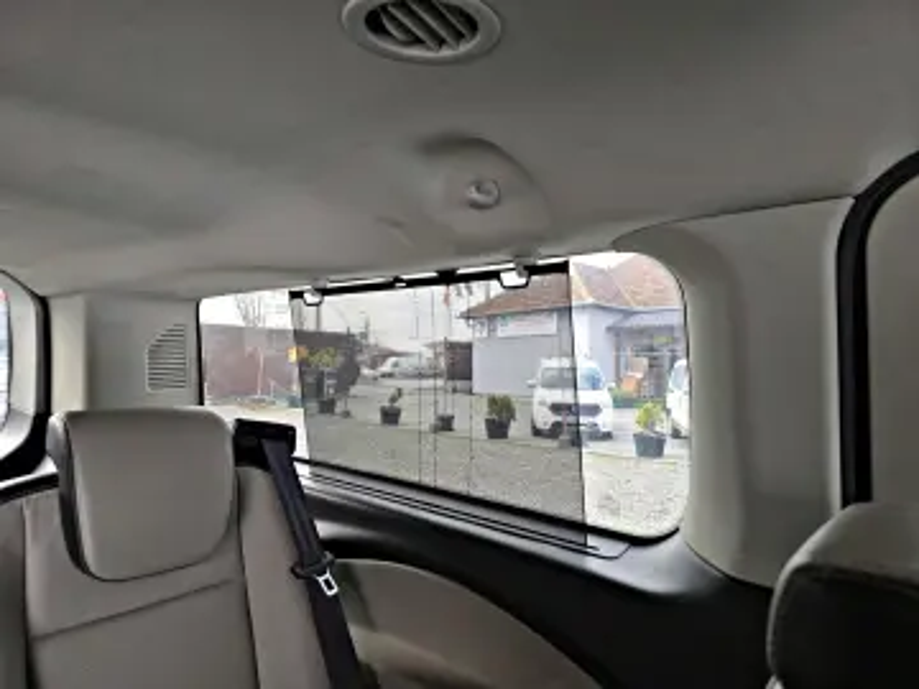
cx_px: 460
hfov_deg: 73.9
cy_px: 344
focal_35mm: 23
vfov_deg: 58.9
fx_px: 611
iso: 160
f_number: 1.7
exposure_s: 1/100
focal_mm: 6.3
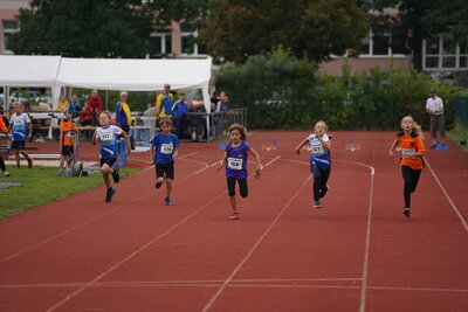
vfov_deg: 6.9
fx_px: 2601
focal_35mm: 200
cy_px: 156
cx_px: 234
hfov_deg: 10.3
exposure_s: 1/1000
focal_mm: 200
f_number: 4
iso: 400
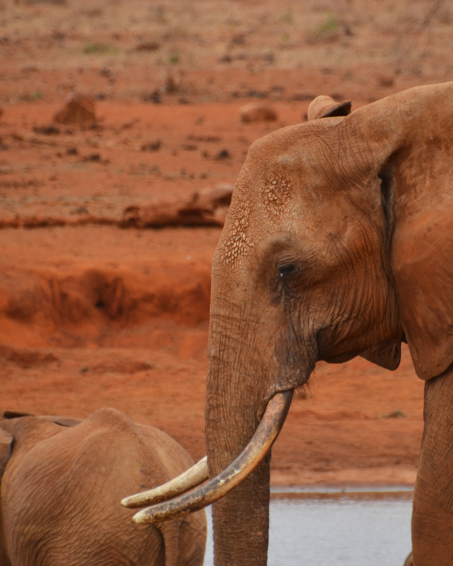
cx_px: 258
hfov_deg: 2.7
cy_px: 283
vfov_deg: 3.4
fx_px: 9571
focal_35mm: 571
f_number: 6.3
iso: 280
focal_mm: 270
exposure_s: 1/500
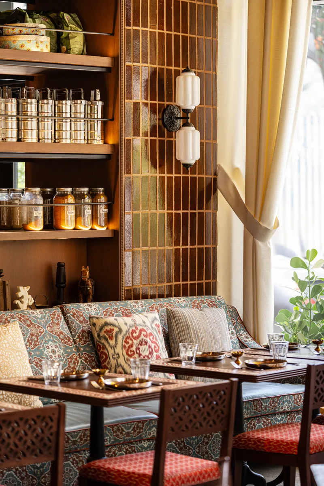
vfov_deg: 22.6
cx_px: 162
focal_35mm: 90
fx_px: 1215
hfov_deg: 15.2
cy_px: 243
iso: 400
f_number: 3.2
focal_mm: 90
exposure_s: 1/250
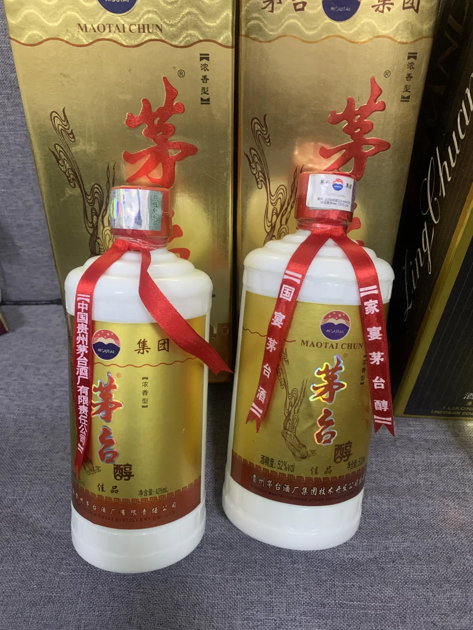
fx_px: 474
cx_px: 236
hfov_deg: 53.1
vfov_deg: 67.3
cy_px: 315
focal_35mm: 26
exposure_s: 1/32
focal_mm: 4.25
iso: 400
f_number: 1.8
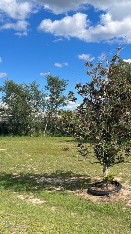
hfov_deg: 28.2
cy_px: 117
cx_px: 111
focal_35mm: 41
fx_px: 253
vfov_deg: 49.4
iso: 50
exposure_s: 1/2967
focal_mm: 5.1
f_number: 1.6
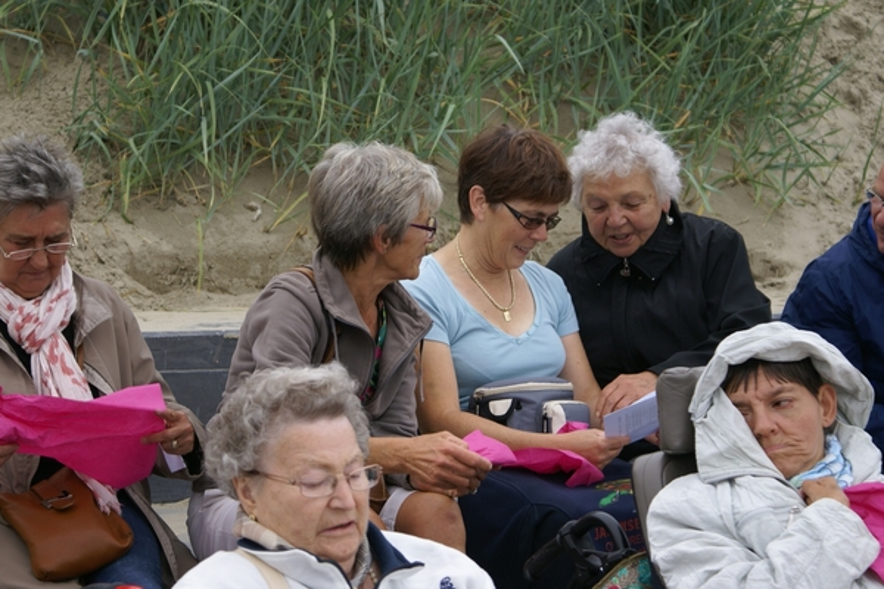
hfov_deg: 19.5
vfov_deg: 13.0
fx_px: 2578
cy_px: 294
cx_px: 442
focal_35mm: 105
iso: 100
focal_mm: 70
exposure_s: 1/125
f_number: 5.6
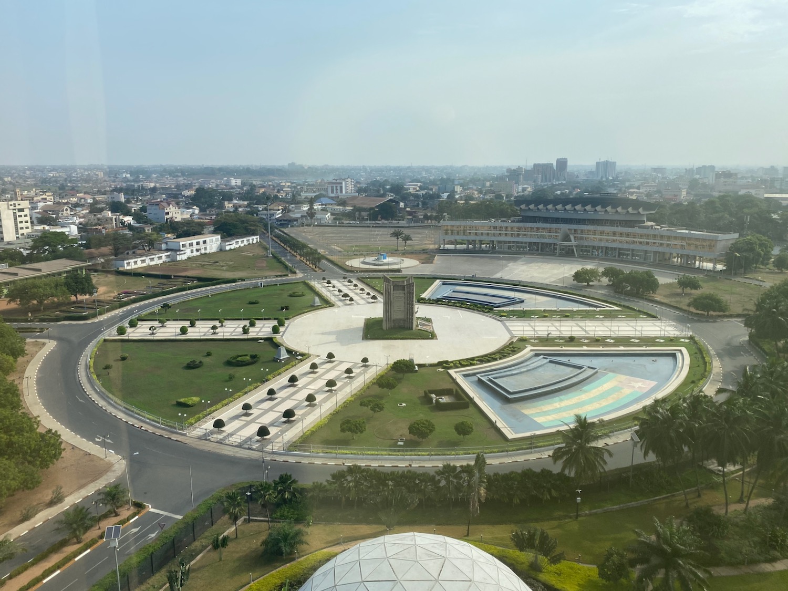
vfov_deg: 53.1
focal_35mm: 26
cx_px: 394
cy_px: 296
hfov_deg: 67.3
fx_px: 592
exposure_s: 1/748
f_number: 1.8
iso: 32
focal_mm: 4.25
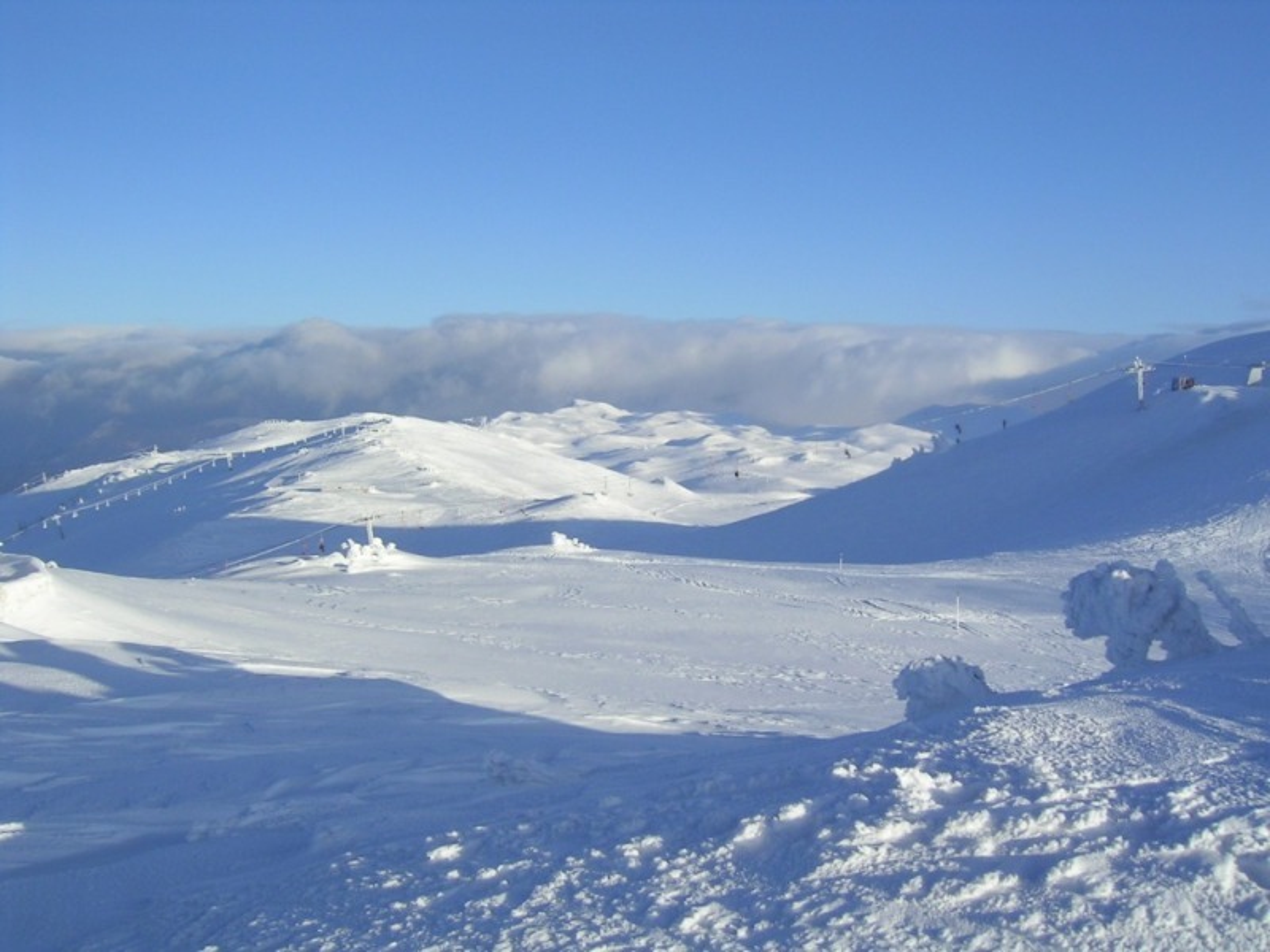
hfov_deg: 51.4
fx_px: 1321
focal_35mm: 36
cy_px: 476
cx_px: 635
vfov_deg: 39.7
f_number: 4.8
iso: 50
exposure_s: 1/501
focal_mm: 5.6
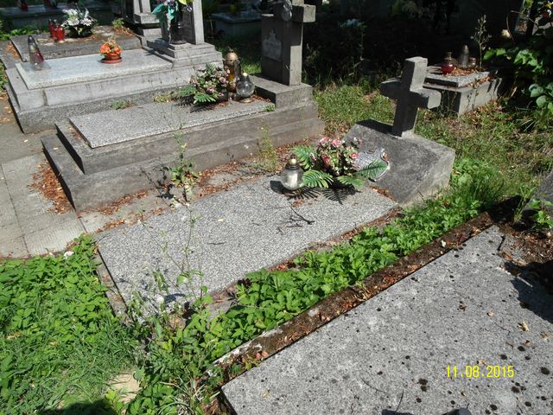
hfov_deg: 71.6
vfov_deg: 56.8
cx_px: 276
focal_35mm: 24
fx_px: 383
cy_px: 208
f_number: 4.4
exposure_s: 1/500
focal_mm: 5.2
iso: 80
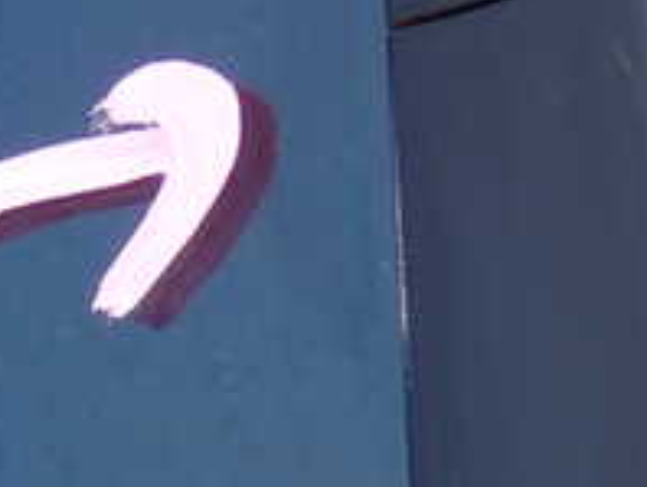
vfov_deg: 6.0
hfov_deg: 7.9
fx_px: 4641
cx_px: 16
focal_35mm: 248
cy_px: 56
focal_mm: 14.62
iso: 125
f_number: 4.3
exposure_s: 1/160
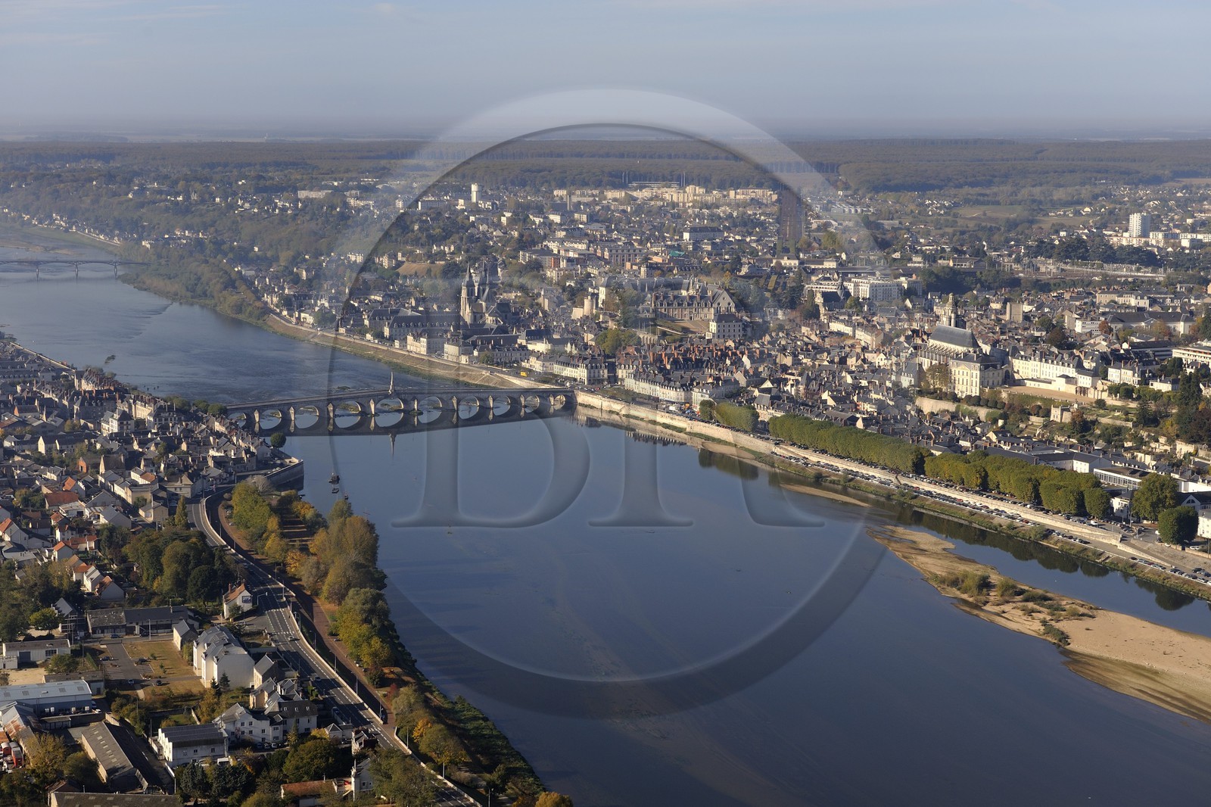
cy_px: 404
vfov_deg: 19.4
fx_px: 2354
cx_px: 606
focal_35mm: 70
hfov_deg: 28.8
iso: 200
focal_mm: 70
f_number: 8
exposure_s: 1/640
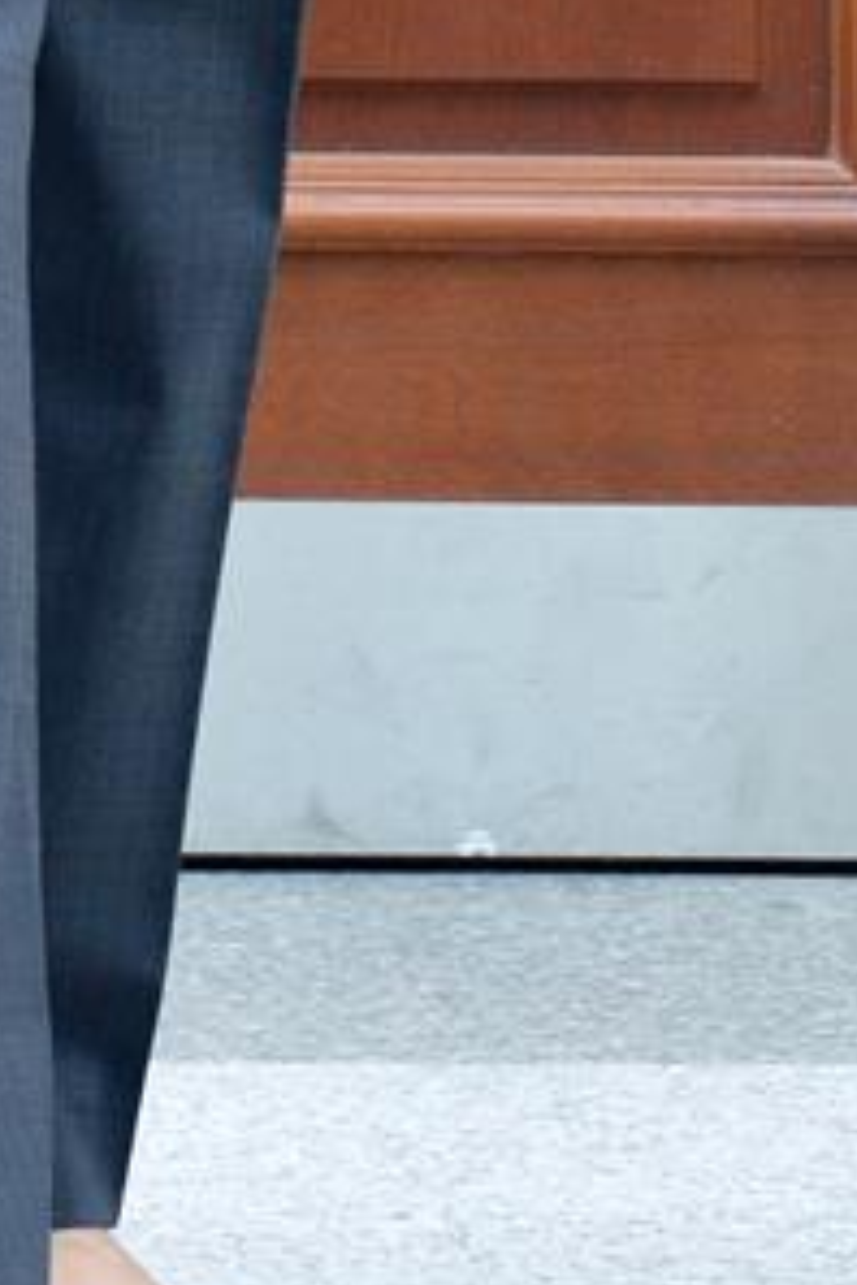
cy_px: -1709
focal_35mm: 285
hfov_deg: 4.8
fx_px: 10176
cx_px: -28
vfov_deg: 6.9
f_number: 9
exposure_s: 1/320
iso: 2000
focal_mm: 55
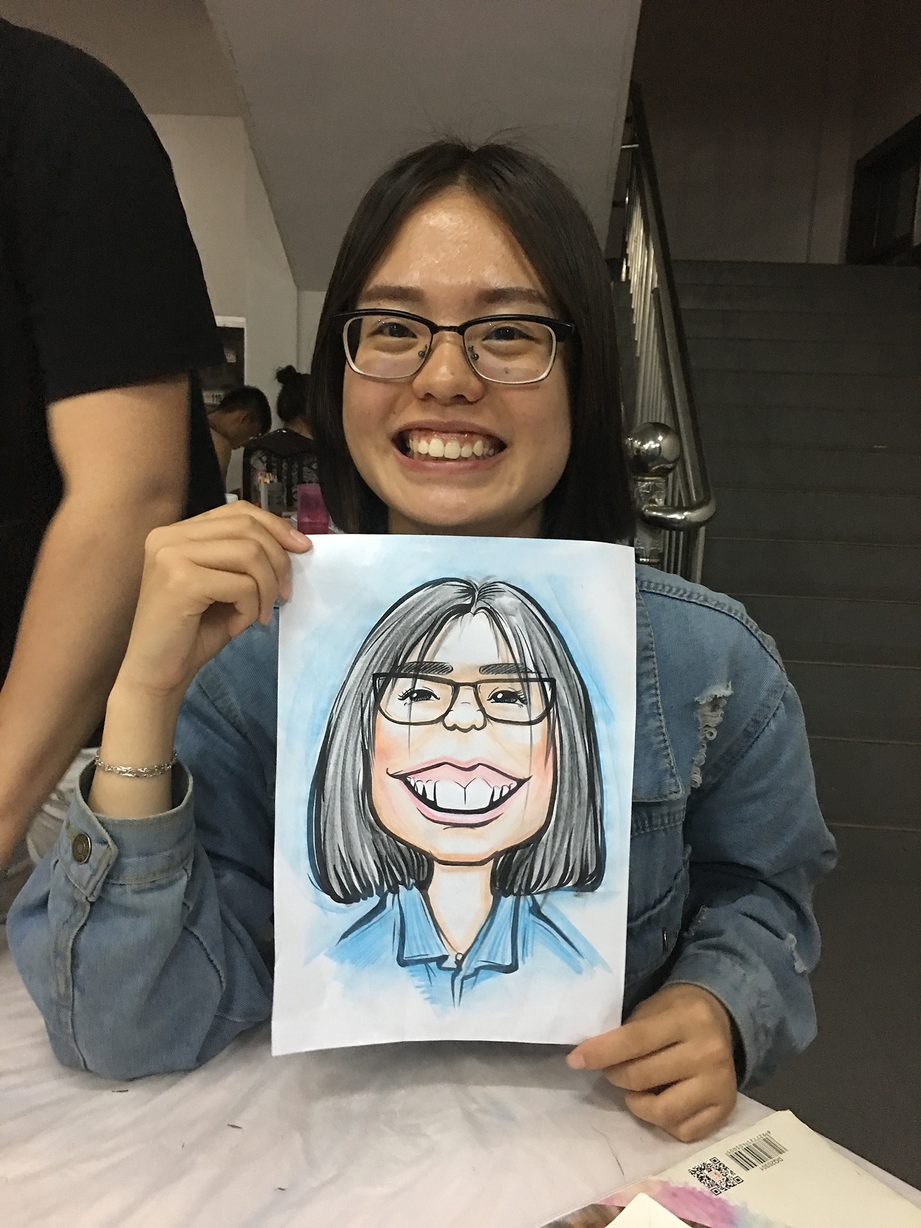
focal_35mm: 29
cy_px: 614
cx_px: 460
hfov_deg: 48.2
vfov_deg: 61.7
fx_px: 1029
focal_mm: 4.15
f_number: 2.2
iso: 125
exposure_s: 1/8
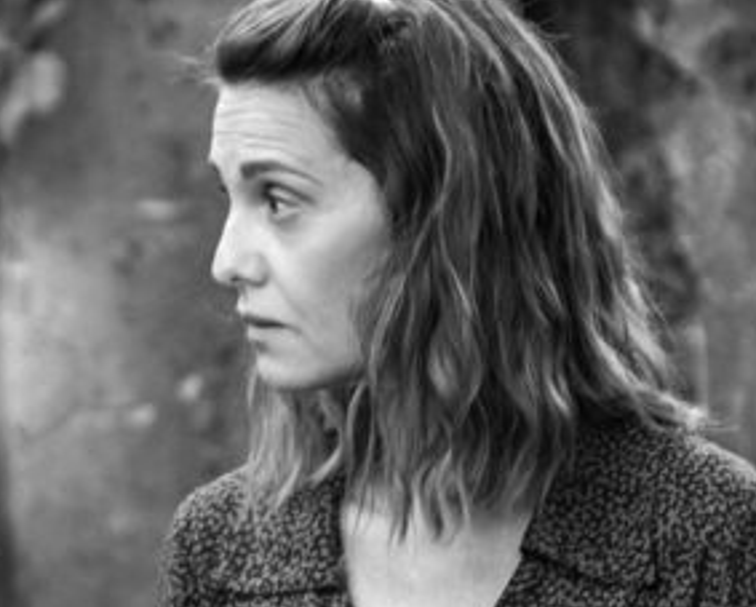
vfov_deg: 3.1
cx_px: -318
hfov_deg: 3.9
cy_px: 849
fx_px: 11177
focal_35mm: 499
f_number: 4
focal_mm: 98.2
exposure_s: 1/250
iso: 800
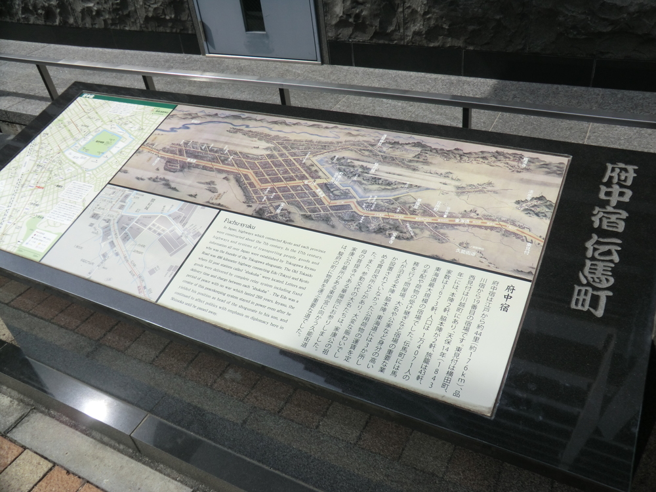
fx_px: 550
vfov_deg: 48.2
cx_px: 328
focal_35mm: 29
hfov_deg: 61.7
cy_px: 246
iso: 80
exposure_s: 1/200
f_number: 7.9
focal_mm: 5.2
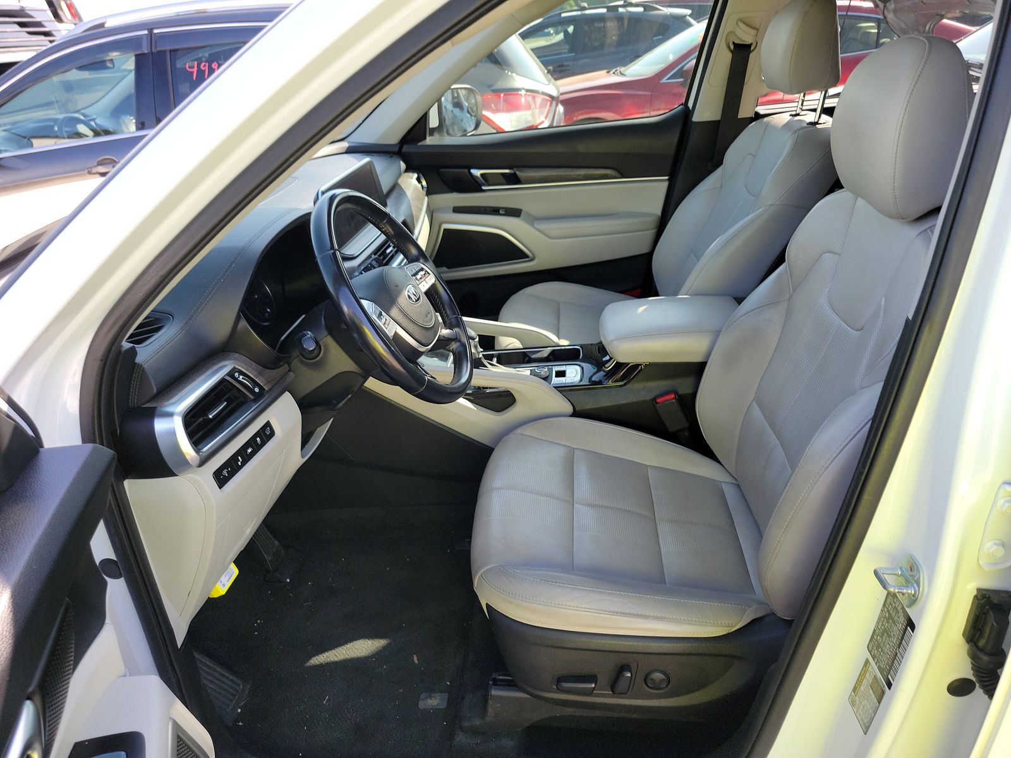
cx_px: 506
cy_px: 379
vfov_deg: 56.8
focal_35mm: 24
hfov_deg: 71.6
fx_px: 701
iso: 54
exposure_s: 1/119
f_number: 1.8
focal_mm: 6.7
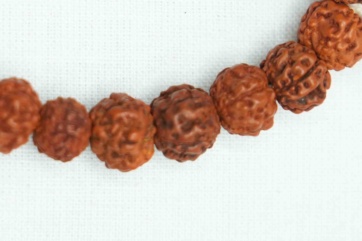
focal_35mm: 337
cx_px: 127
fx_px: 3388
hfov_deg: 6.1
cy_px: -42
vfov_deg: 4.1
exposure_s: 1/60
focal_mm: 105
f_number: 5.6
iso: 320
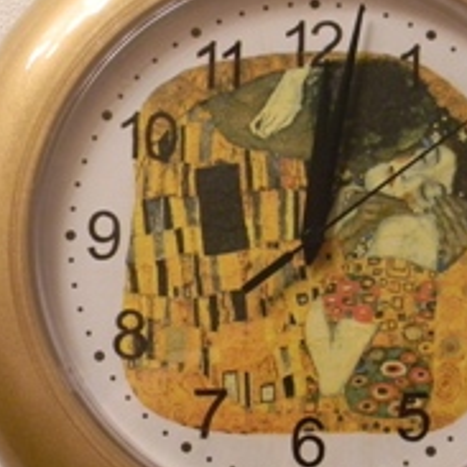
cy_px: 255
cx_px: 301
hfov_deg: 22.1
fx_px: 1191
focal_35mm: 78
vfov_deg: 22.2
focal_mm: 6.4
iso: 400
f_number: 3.7
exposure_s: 1/22.7
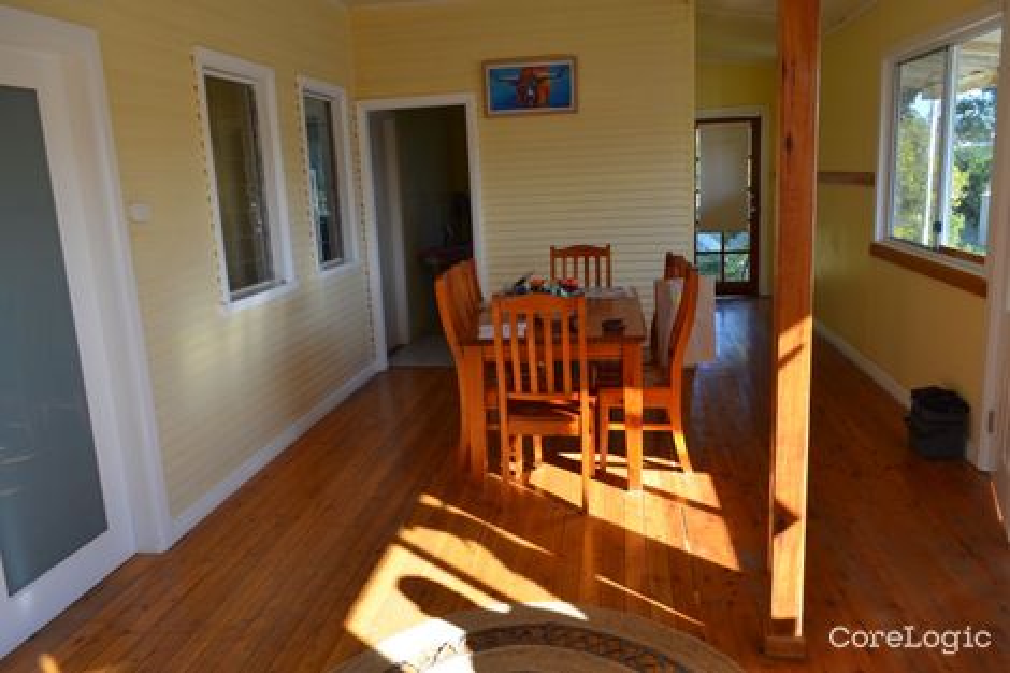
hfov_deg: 67.4
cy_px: 336
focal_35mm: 27
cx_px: 505
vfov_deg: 47.9
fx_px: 757
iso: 140
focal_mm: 18
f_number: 5.6
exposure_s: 1/60
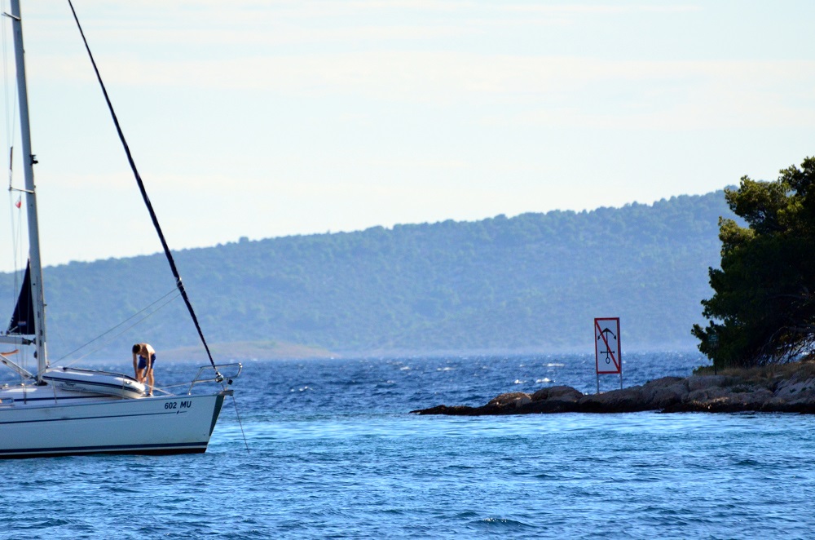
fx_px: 10165
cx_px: 408
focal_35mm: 450
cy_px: 270
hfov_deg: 4.6
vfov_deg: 3.0
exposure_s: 1/6400
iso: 2000
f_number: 6.3
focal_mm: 300
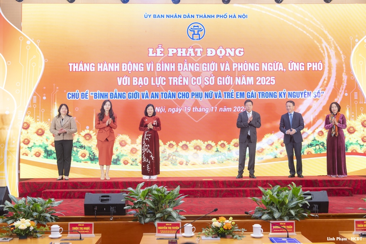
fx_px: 447
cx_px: 183
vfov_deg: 30.5
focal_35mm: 44
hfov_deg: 44.5
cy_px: 122
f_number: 4
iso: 1600
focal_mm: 44
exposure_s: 1/160
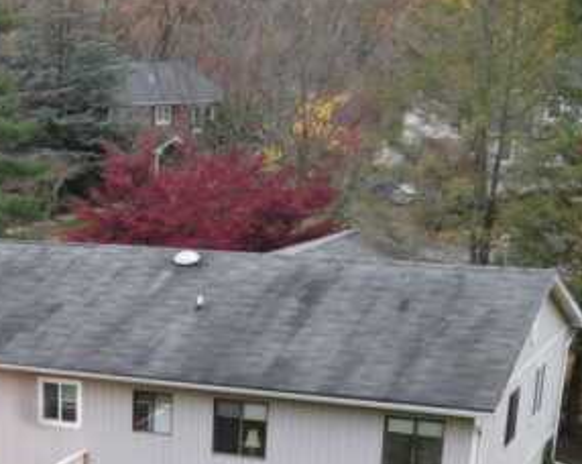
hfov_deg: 22.1
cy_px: 643
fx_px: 1445
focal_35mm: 84
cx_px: 35
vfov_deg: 16.9
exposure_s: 1/90
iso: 100
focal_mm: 4.5
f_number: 2.8
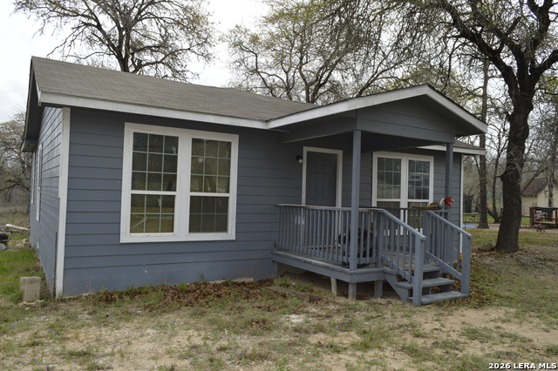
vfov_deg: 47.9
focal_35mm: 27
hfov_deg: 67.4
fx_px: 418
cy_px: 186
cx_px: 279
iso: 100
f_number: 7.1
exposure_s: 1/200
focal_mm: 18
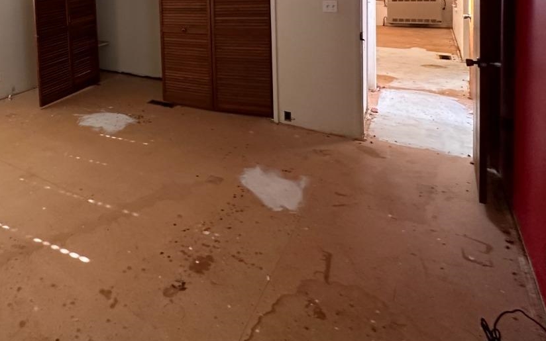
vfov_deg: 40.0
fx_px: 402
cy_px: -5
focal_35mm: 27
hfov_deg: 61.1
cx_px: 88
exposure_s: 1/60
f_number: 2.2
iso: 320
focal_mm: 2.22
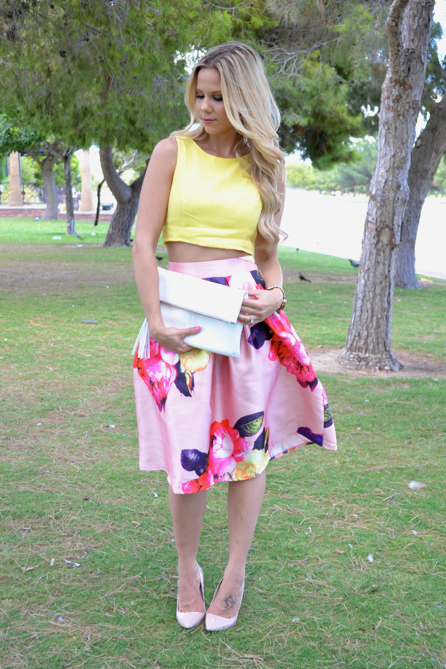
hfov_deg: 25.1
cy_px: 334
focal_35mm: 54
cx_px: 223
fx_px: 1003
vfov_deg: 36.9
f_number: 5.6
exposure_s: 1/100
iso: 400
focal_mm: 36
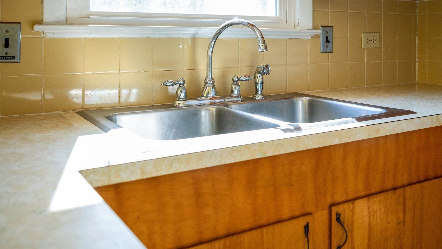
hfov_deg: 56.5
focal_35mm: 35
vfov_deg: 33.6
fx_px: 410
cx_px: 242
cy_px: 104
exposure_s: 1/125
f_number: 4
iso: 1250
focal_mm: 30
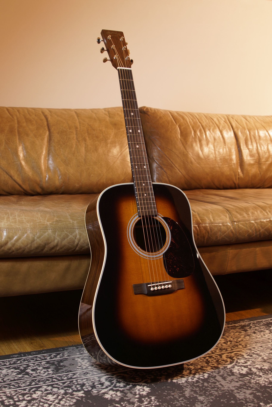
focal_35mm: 45
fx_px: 510
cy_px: 204
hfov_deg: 29.9
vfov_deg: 43.6
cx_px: 136
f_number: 5
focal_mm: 30
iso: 100
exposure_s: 1/8
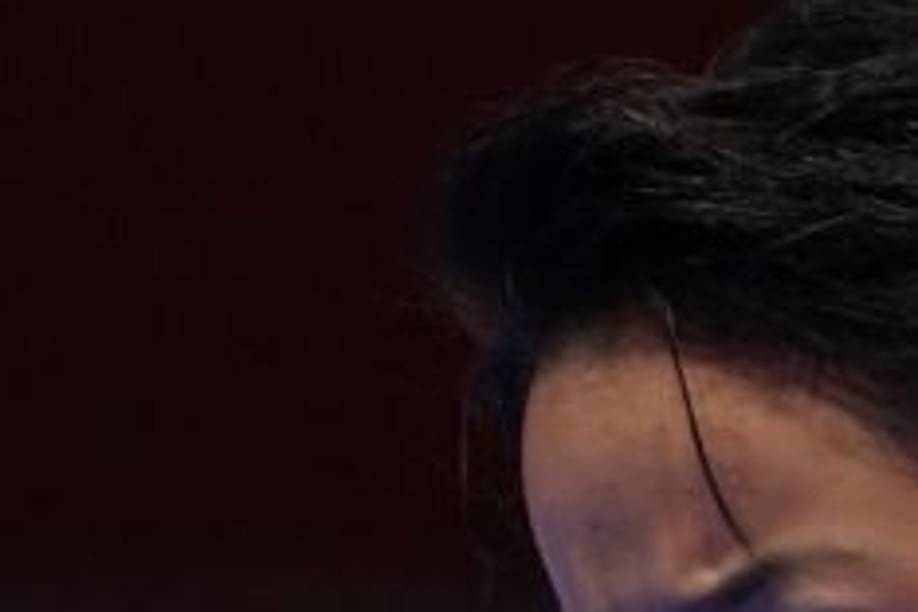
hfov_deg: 1.1
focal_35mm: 1832
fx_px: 46712
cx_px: 1989
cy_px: 1373
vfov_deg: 0.8
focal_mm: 238
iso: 1000
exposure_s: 1/500
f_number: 4
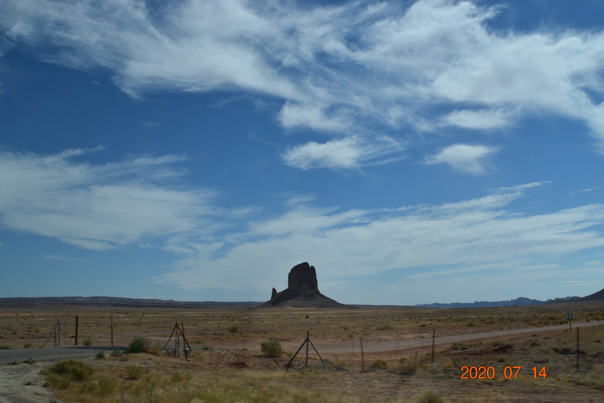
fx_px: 629
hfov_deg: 51.3
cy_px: 202
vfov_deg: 35.5
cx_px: 302
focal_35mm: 38
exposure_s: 1/500
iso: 200
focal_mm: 25
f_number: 11
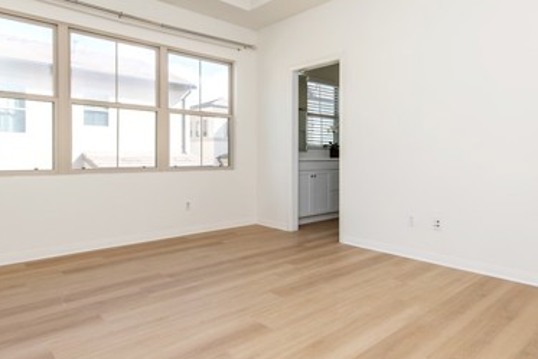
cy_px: 157
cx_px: 287
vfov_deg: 53.0
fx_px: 359
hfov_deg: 73.6
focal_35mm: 24
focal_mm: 14
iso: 110
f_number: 5.6
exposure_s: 1/125
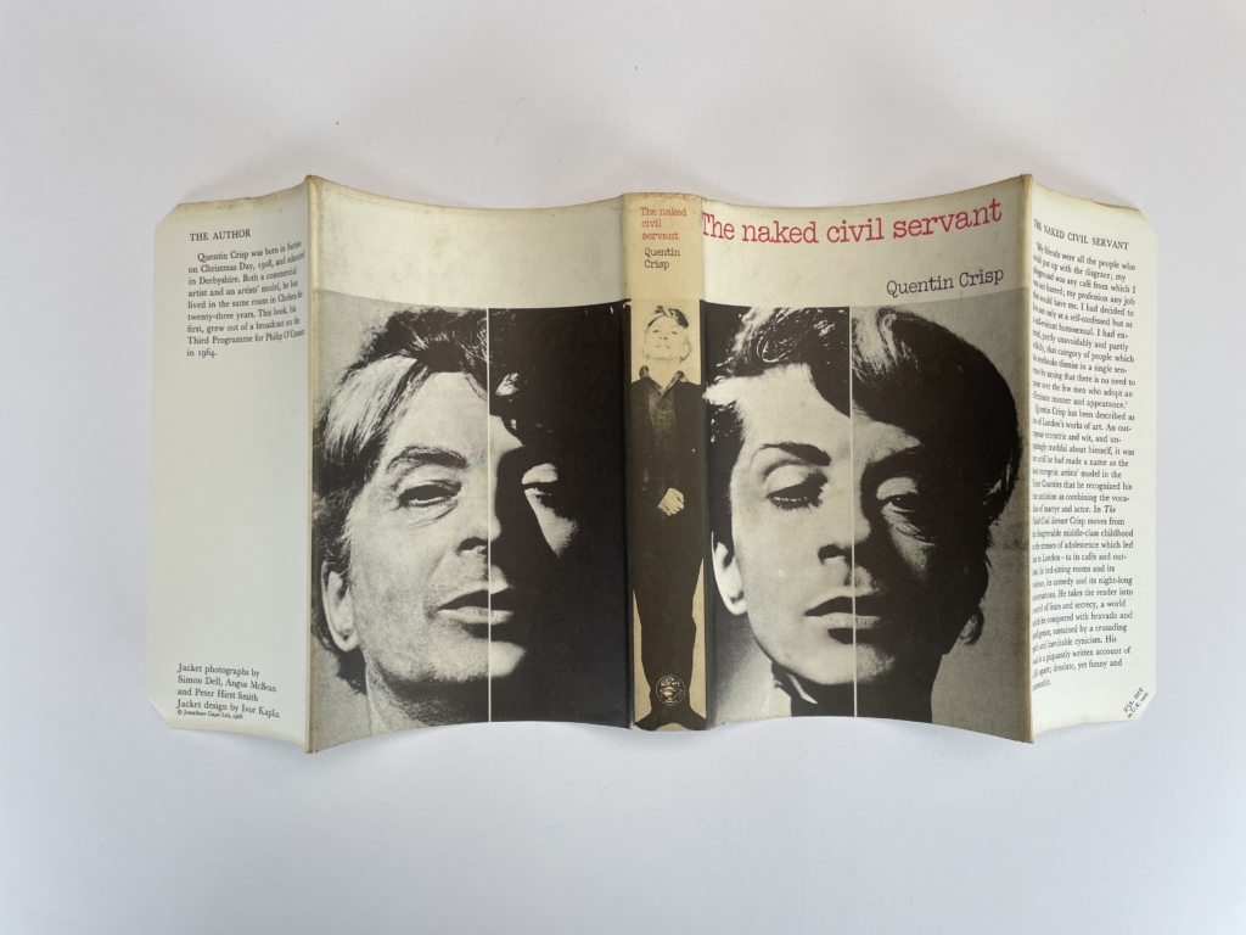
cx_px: 623
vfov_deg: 53.1
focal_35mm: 26
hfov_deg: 67.3
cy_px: 468
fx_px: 936
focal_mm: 4.2
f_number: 1.6
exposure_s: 1/202
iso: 32
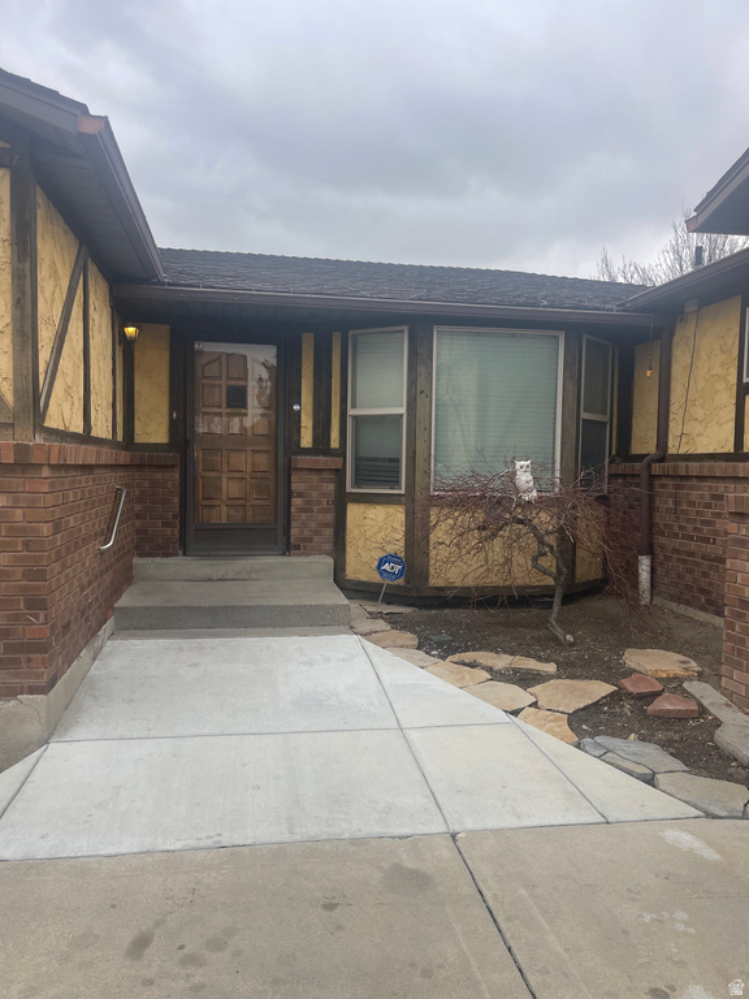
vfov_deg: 69.4
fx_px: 721
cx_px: 374
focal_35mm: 25
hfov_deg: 54.9
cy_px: 500
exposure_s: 1/813
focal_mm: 5.1
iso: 32
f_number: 1.6
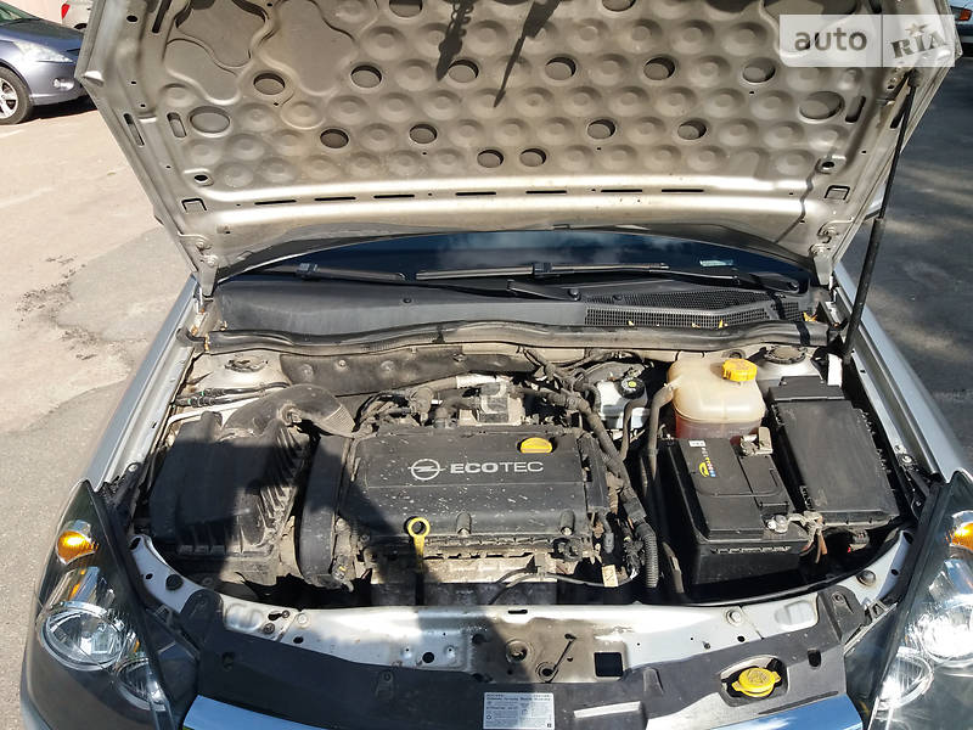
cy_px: 365
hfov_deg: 63.4
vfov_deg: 49.7
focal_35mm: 28
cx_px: 486
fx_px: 787
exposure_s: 1/738
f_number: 1.9
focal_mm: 3.7
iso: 64
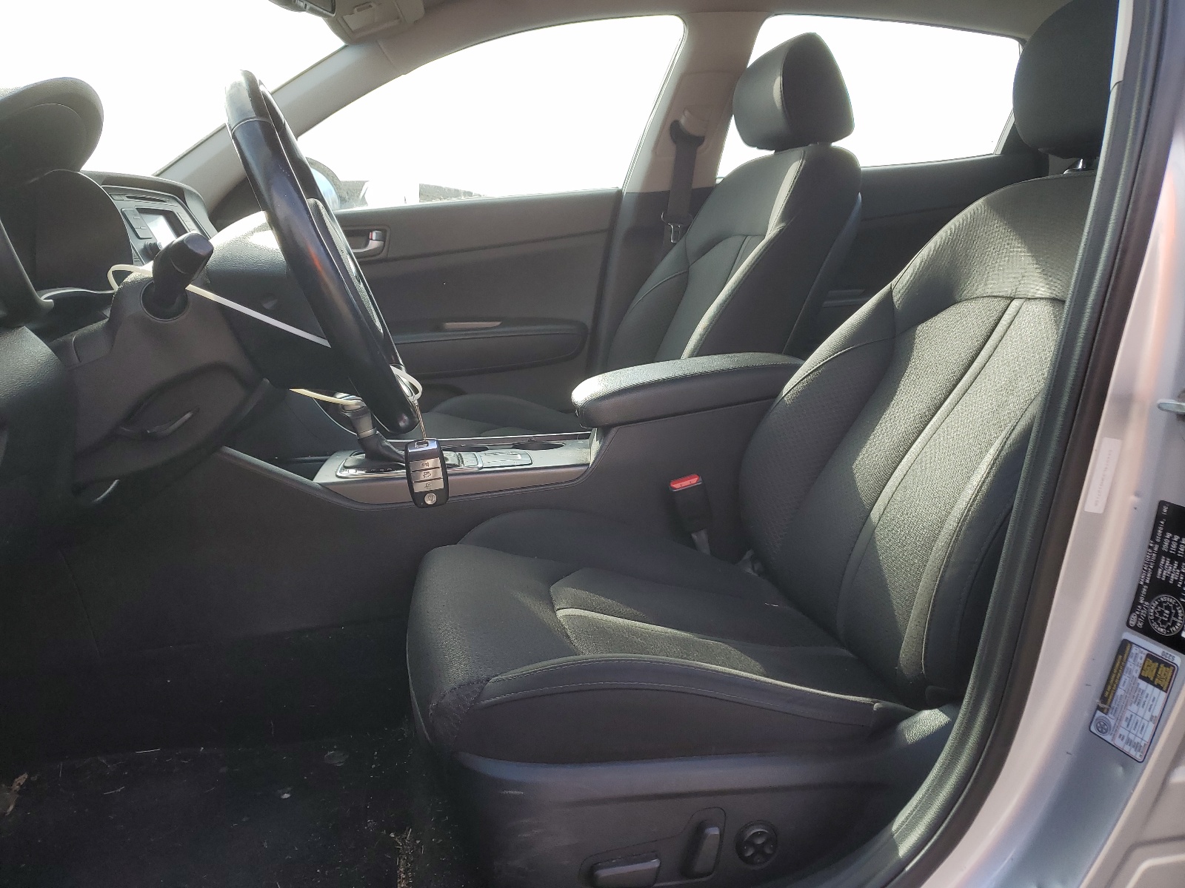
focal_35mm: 26
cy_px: 444
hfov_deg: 67.3
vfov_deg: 53.1
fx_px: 890
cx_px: 592
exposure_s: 1/500
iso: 50
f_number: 1.5
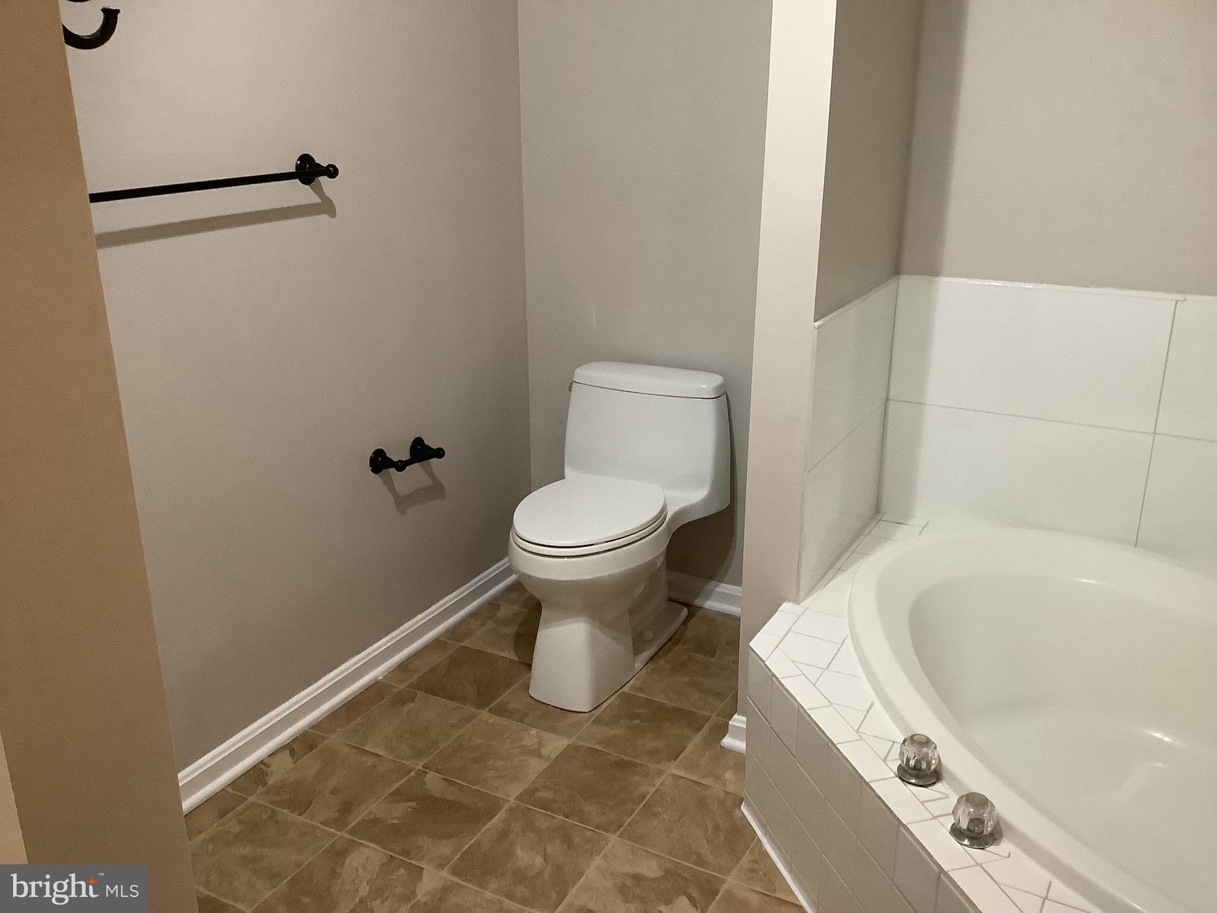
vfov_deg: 45.4
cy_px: 456
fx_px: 1090
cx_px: 608
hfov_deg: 58.4
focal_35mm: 31
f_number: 2.4
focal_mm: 3.3
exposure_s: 1/60
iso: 320
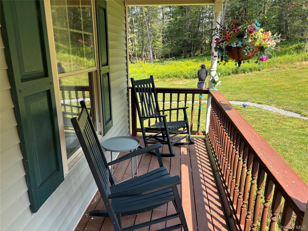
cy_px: 116
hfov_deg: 67.3
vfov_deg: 53.1
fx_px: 231
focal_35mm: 26
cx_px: 154
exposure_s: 1/634
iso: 50
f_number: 1.6
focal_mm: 5.96
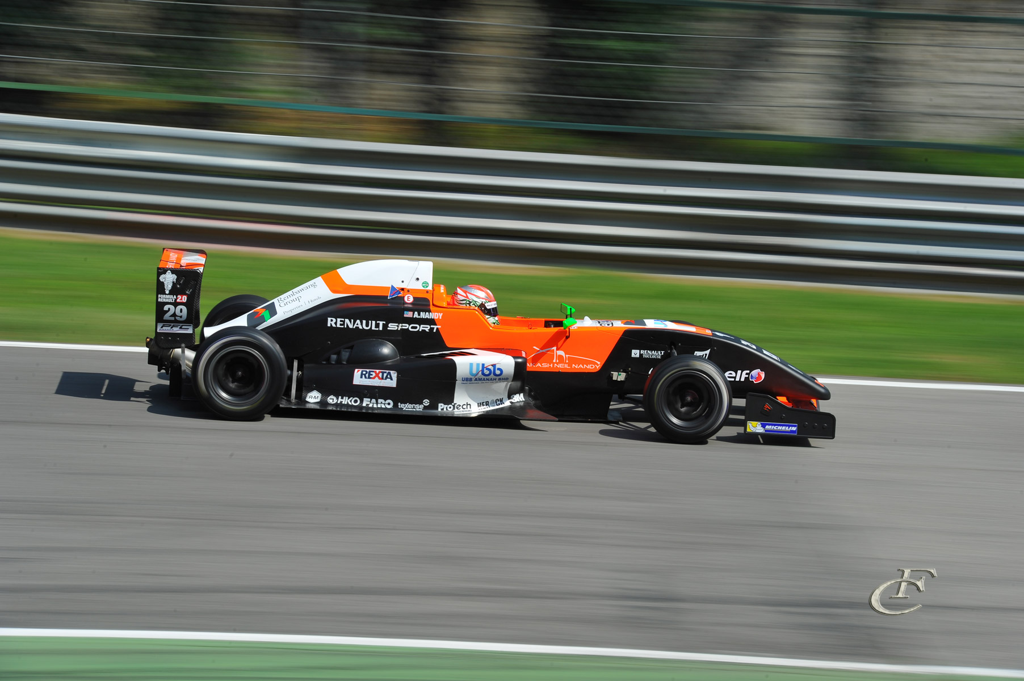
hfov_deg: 10.3
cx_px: 512
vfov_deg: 6.9
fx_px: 5685
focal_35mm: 200
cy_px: 340
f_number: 18
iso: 200
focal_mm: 200
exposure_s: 1/100
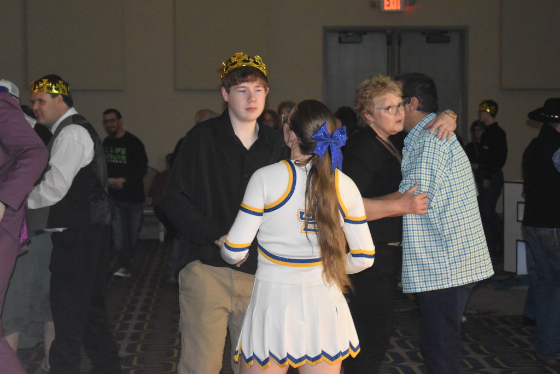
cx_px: 280
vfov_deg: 16.6
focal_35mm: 82
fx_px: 1283
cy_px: 187
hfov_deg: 24.6
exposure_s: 1/60
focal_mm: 55
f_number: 5.6
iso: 5600
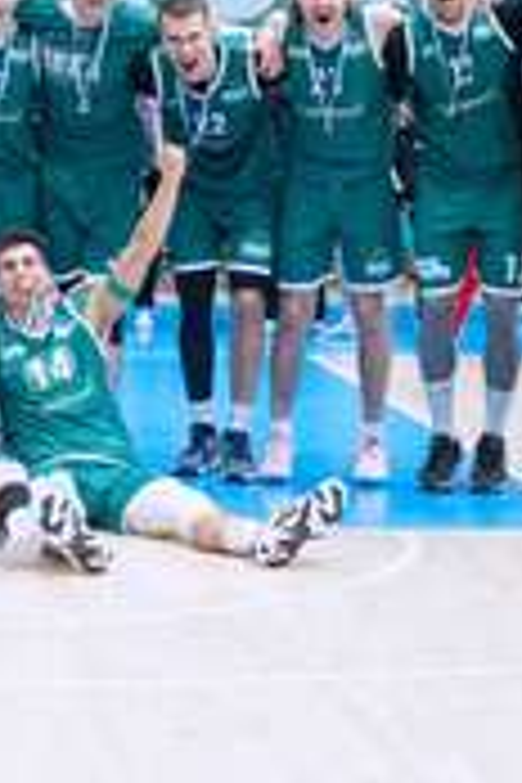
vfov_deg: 13.4
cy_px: 104
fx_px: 3306
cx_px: -162
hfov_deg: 8.9
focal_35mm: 152
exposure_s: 1/400
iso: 1000
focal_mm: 55
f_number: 4
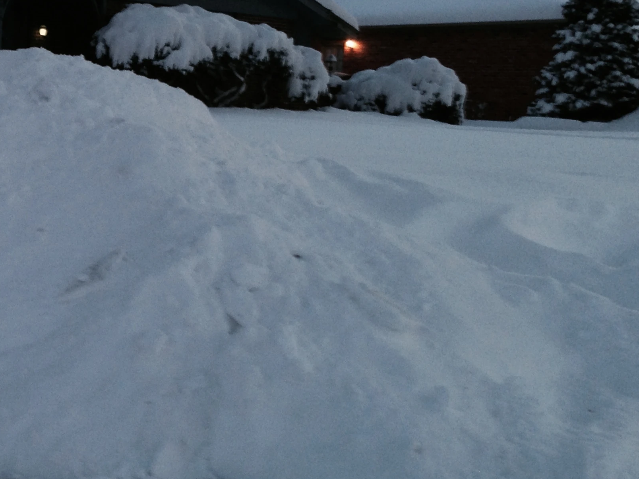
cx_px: 4
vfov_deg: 21.9
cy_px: 202
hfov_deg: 27.4
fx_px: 1237
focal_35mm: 67
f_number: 2.4
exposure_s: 1/20
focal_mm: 4.12
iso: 64
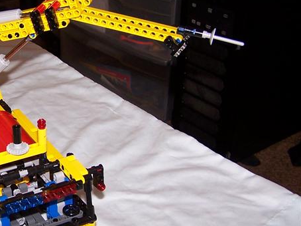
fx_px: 582
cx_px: 36
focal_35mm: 67
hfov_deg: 28.0
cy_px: 117
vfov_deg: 21.9
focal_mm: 6.3
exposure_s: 1/60
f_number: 2.8
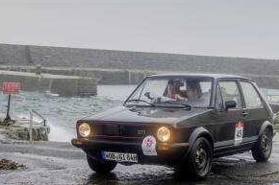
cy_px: 68
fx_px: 705
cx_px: 175
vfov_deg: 15.0
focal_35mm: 91
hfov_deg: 22.3
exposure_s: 1/13
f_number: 4.5
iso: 100
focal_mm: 40
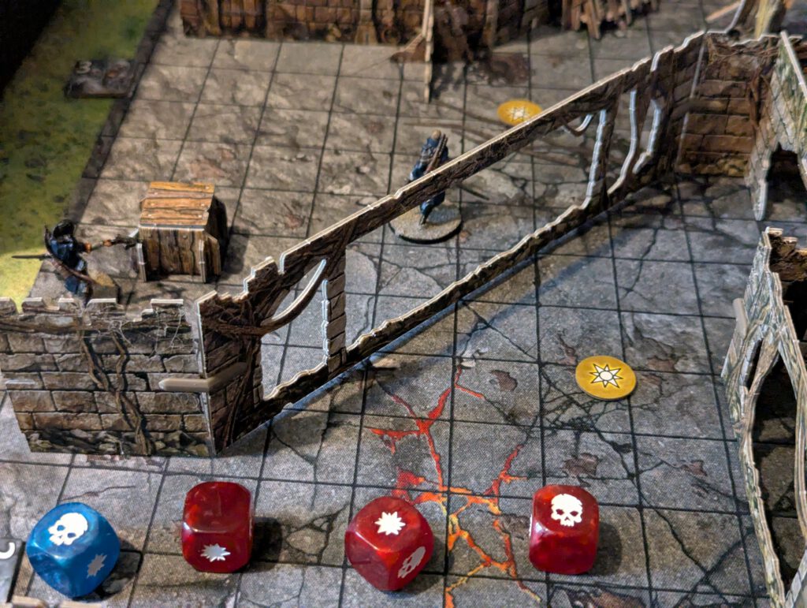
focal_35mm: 48
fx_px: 1121
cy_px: 304
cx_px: 404
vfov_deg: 30.3
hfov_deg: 39.6
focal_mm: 6.81
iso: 1316
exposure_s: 1/40.2
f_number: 1.85
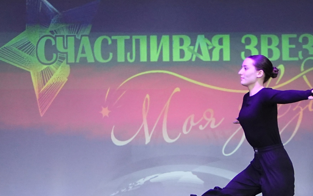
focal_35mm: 300
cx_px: 89
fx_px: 2558
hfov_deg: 7.0
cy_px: 116
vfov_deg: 4.4
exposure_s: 1/400
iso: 3200
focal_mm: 85
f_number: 2.8
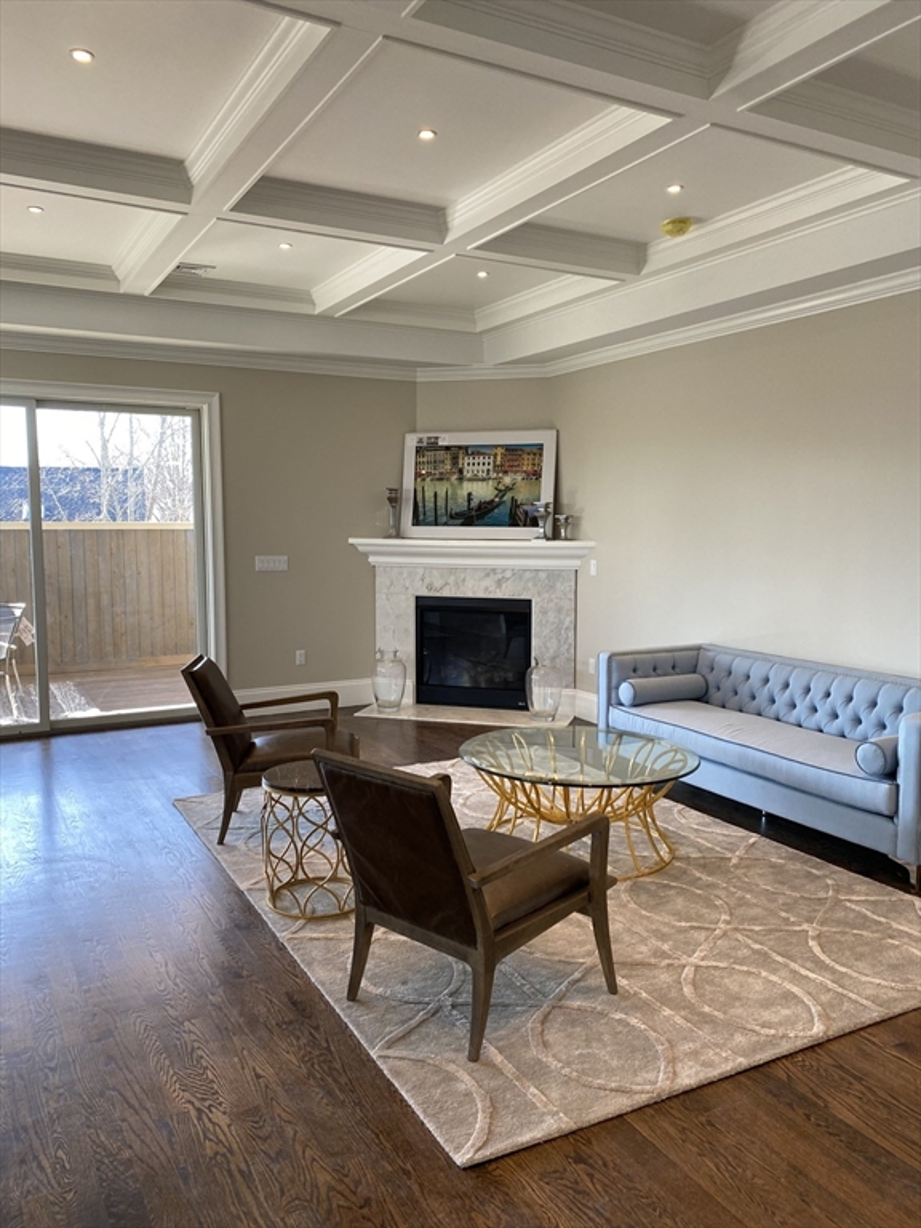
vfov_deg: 67.3
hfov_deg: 53.1
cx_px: 460
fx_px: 922
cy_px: 614
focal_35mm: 26
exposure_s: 1/120
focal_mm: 4.25
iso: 80
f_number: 1.8
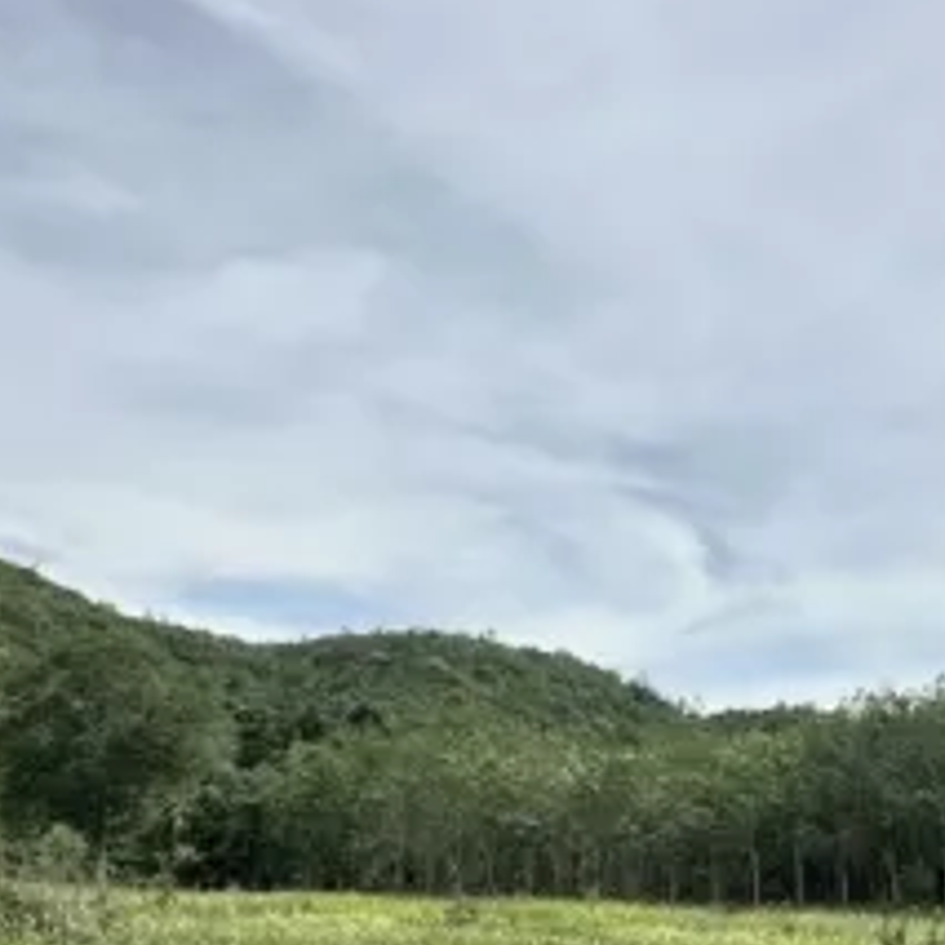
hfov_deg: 46.7
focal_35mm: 34
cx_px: 710
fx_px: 1050
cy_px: 825
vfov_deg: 44.7
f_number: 2.2
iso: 50
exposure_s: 1/3610
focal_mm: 2.22
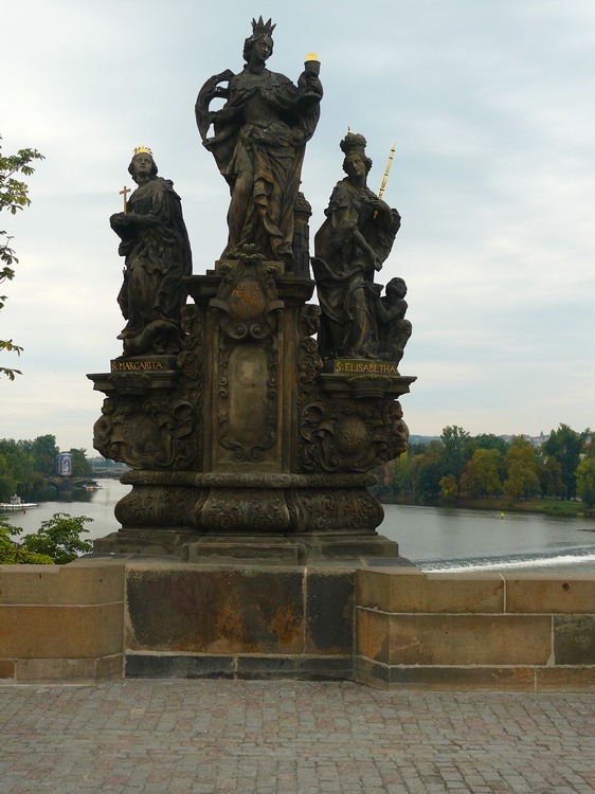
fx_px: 1078
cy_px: 397
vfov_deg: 40.4
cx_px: 298
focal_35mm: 47
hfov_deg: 30.9
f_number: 3.2
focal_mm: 9.9
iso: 100
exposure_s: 1/60
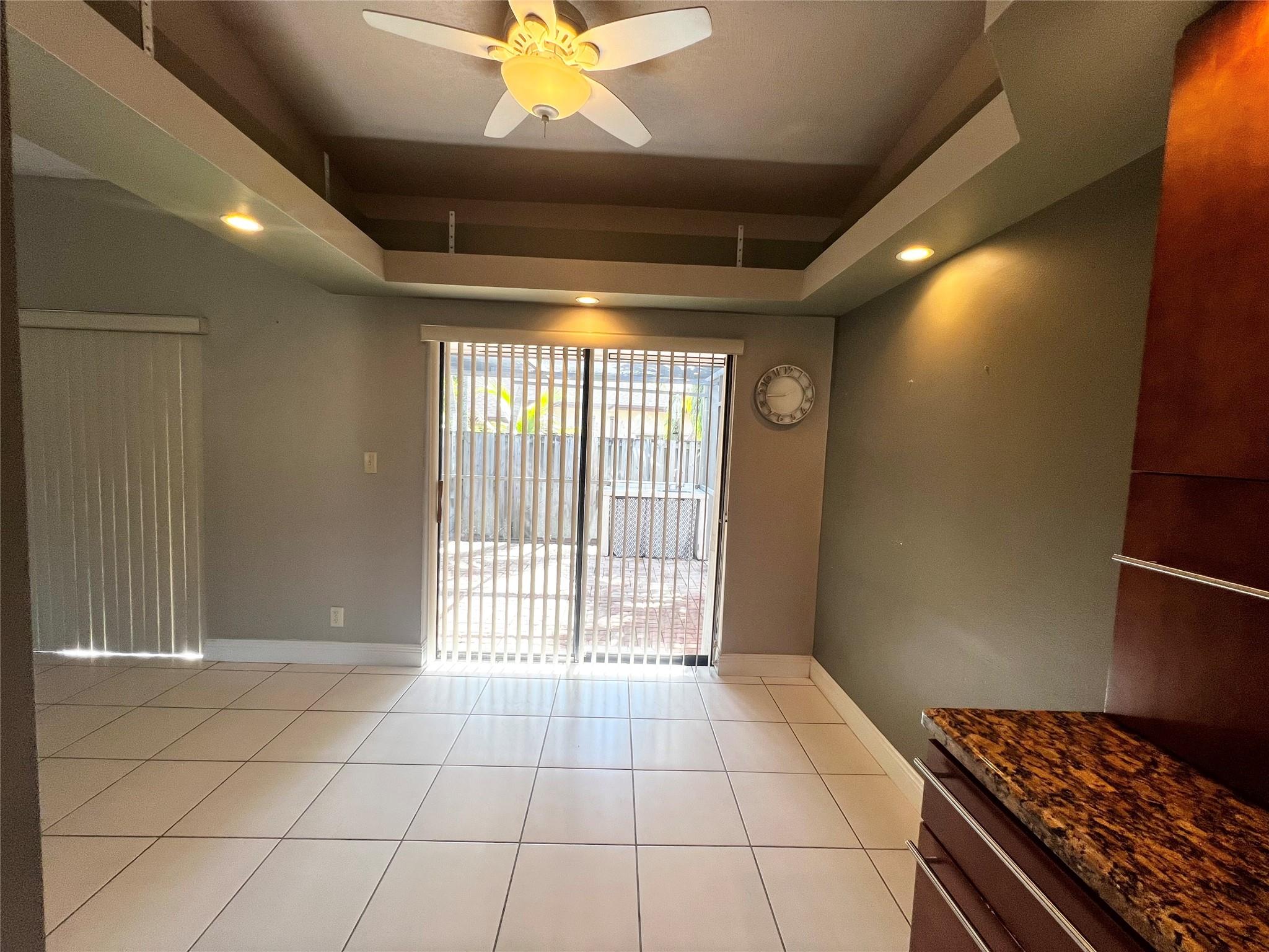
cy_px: 476
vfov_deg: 89.9
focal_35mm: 13
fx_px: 477
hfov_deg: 106.2
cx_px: 634
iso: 64
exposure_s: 1/120
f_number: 1.8
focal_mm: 1.57
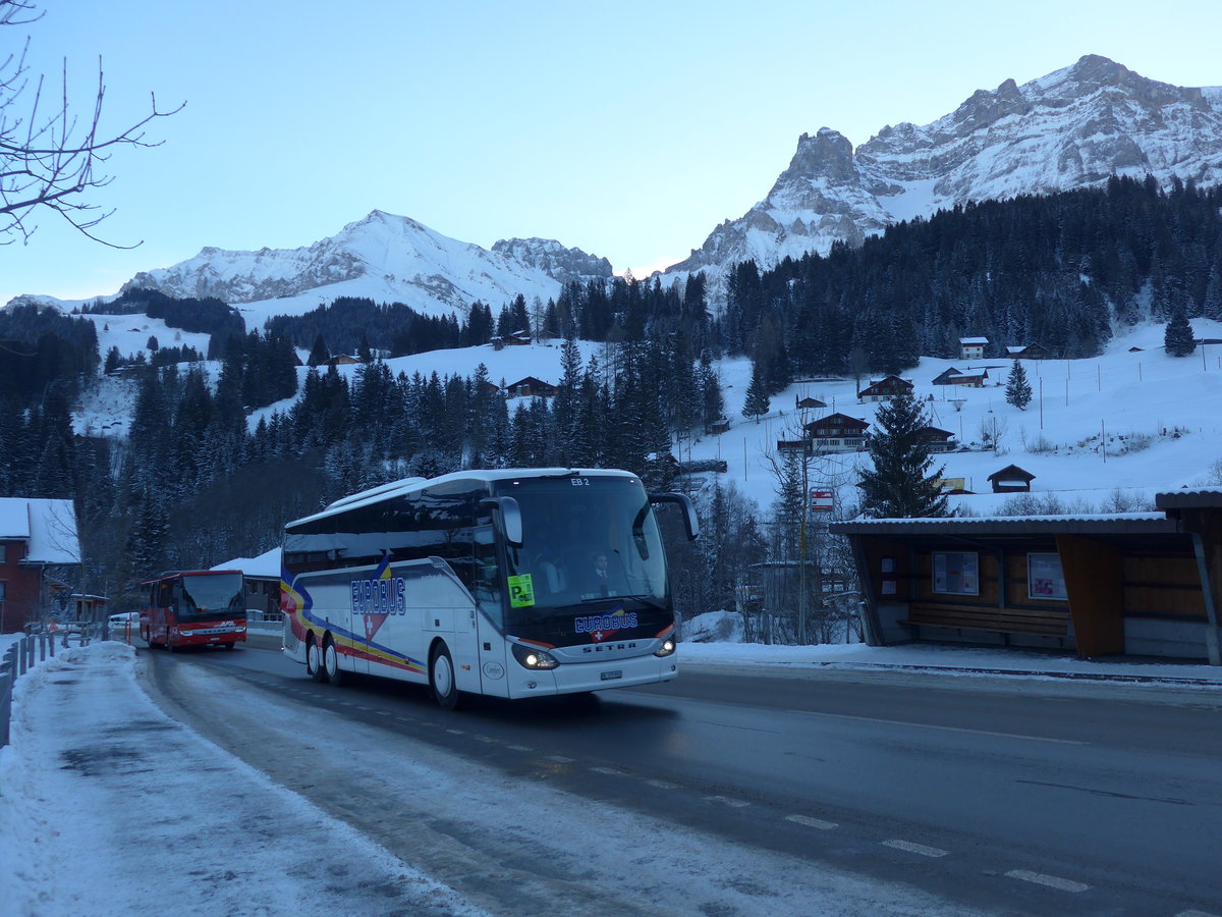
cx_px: 611
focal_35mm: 29
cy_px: 458
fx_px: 1024
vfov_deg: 48.2
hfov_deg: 61.7
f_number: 2.8
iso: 80
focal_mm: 6
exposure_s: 1/320
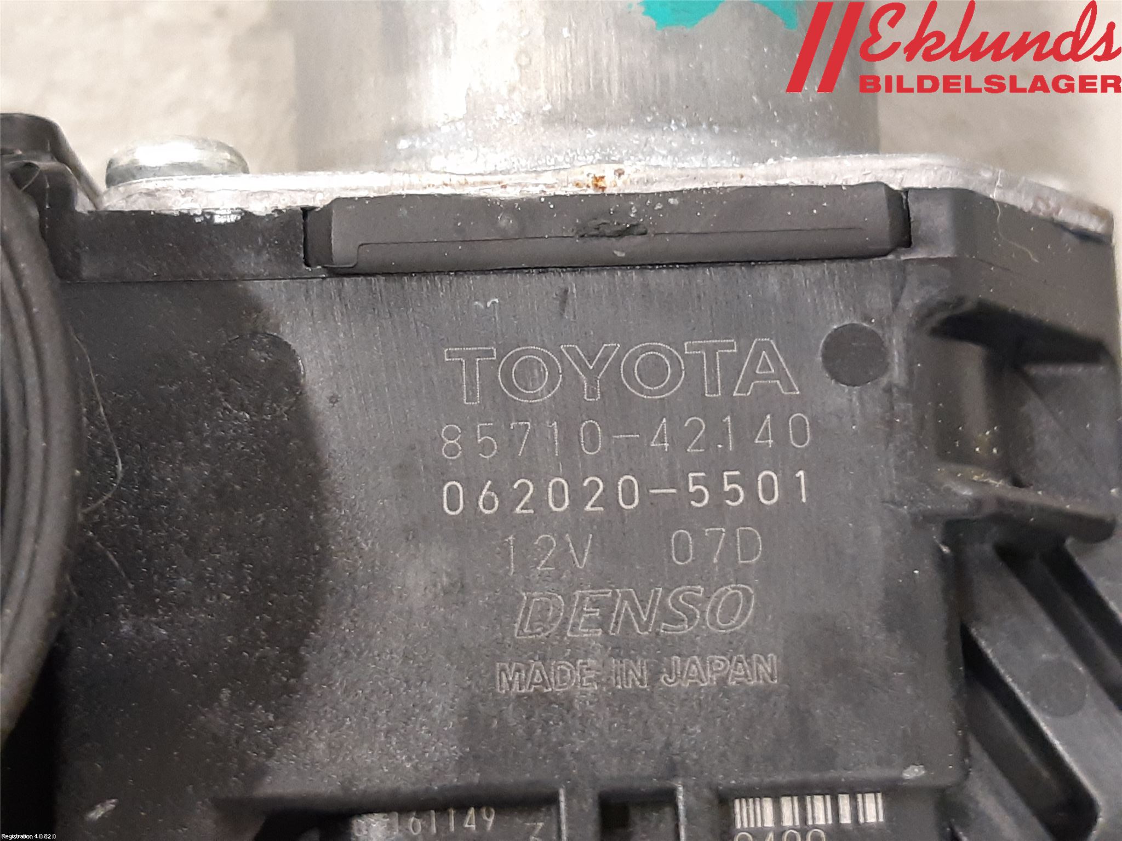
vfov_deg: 53.1
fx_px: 843
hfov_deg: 67.3
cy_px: 420
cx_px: 561
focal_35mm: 26
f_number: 1.7
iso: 250
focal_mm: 3.93
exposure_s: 1/25
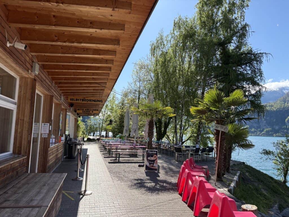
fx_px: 217
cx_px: 144
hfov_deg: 67.3
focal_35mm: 26
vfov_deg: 53.1
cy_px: 108
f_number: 1.6
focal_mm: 5.96
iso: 64
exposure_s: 1/1953
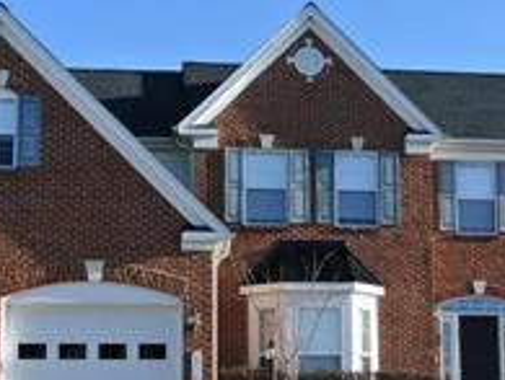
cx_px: 259
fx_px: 994
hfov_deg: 28.5
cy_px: 287
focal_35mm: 68
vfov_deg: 21.5
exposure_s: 1/500
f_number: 4.5
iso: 100
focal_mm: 13.6
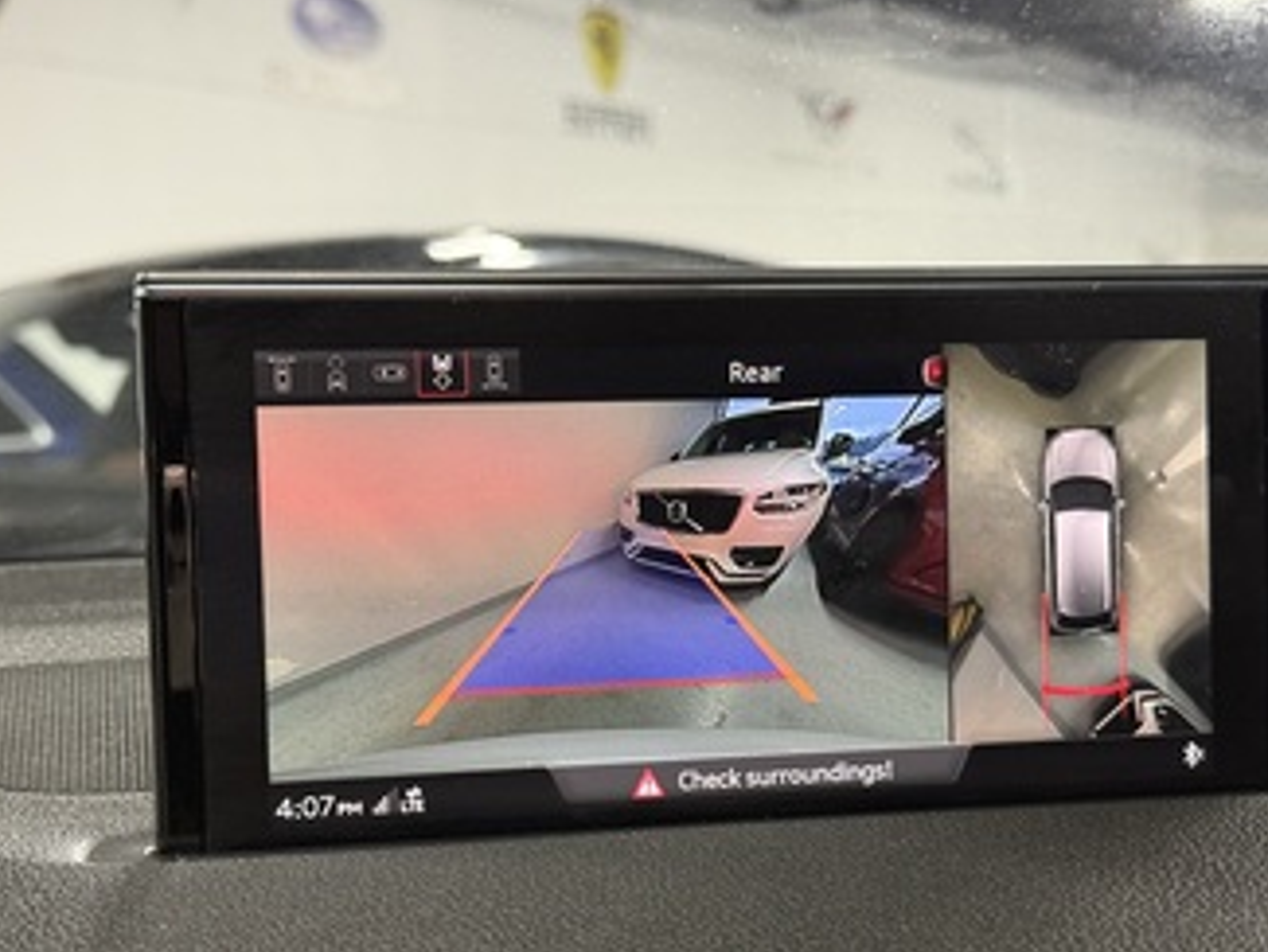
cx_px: 737
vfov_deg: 23.6
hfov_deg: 31.1
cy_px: 583
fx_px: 2272
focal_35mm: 62
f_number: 1.78
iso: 400
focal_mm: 6.76
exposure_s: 1/40
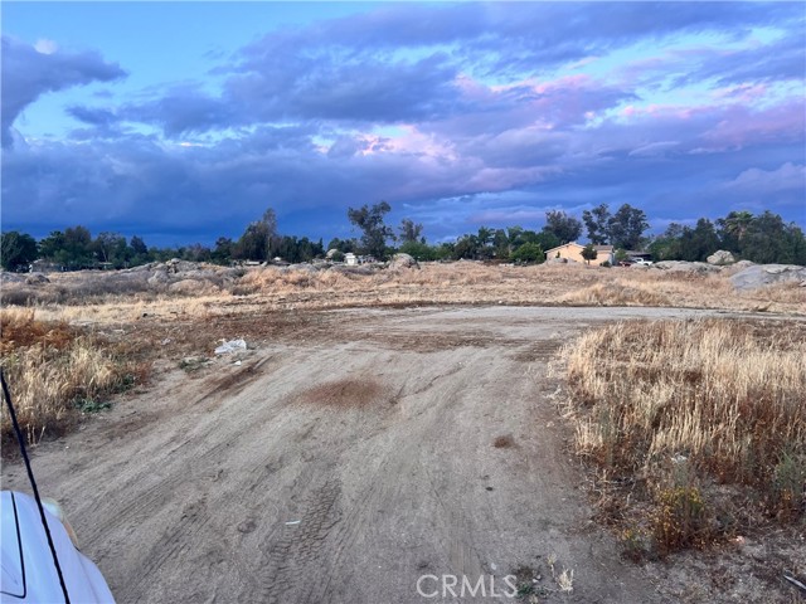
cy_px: 302
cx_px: 403
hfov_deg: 67.3
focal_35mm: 26
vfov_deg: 53.1
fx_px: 605
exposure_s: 1/121
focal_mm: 5.7
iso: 80
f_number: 1.5
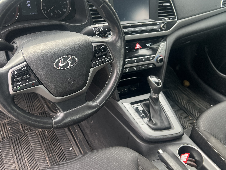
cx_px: 98
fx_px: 228
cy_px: 72
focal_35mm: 35
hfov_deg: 52.5
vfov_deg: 40.6
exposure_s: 1/151
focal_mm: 5.7
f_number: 1.5
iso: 50
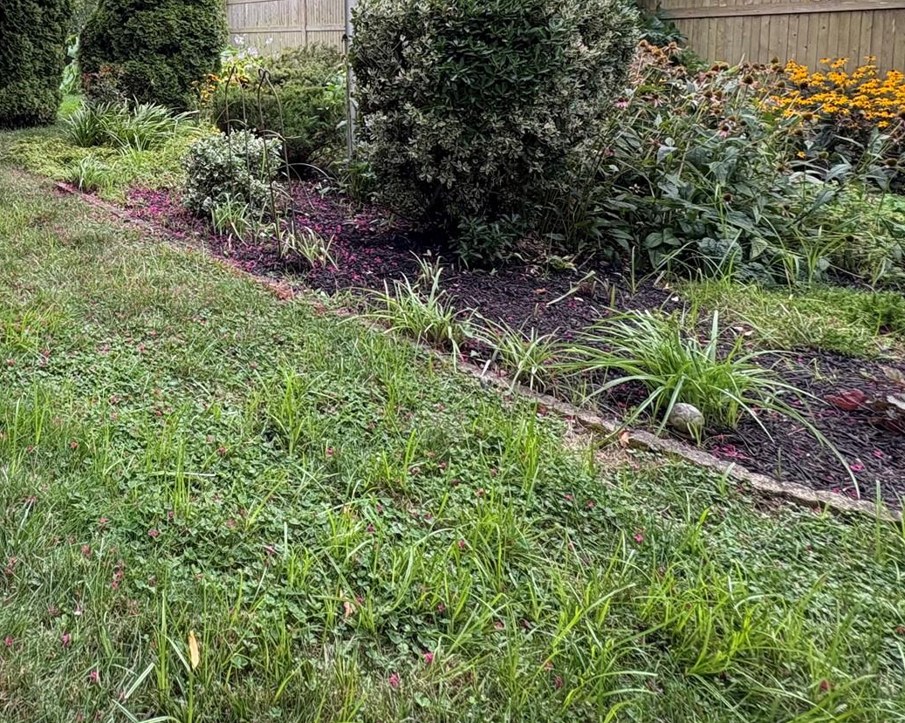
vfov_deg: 48.9
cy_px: 106
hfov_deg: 57.7
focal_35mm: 27
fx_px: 723
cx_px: 143
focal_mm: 2.22
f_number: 2.2
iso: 64
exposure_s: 1/241
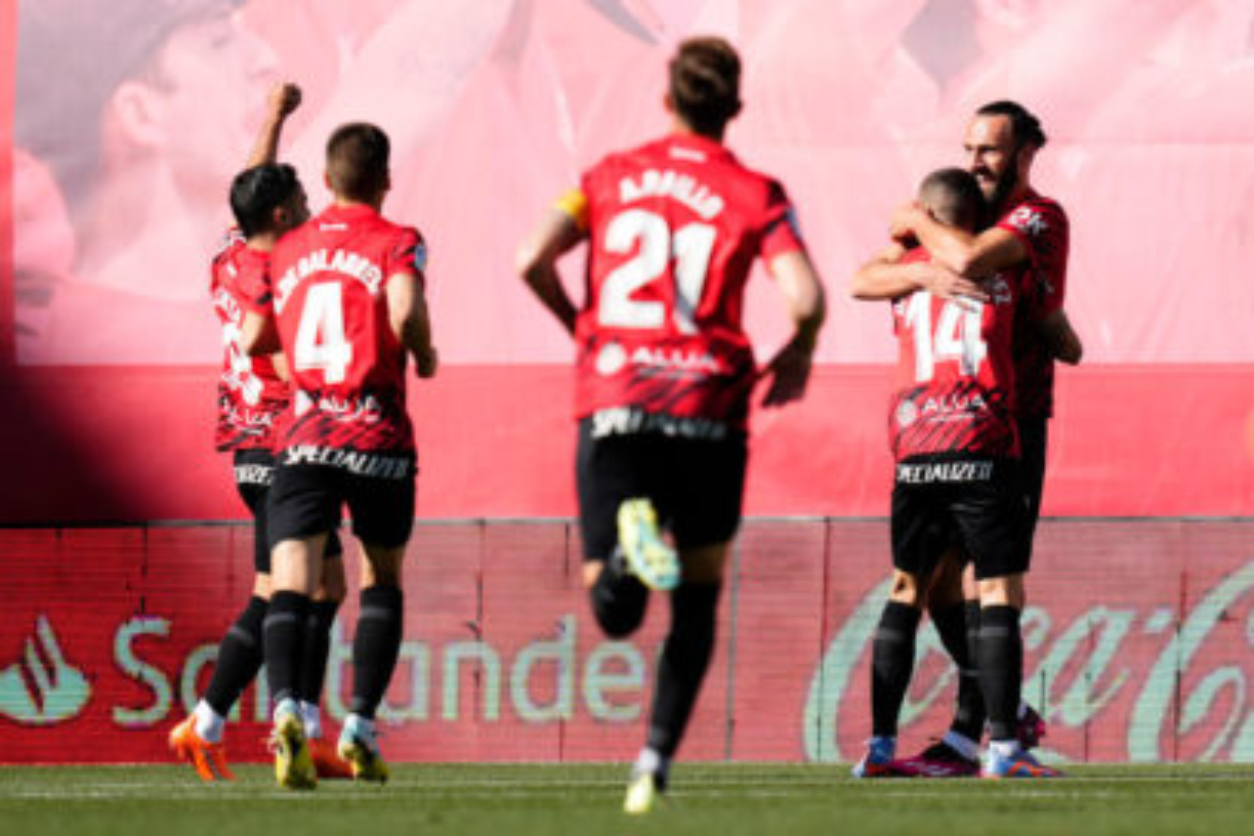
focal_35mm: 600
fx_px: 20898
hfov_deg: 3.4
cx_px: 627
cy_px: 418
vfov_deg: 2.3
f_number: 2.8
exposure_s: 1/2000
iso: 125
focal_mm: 400
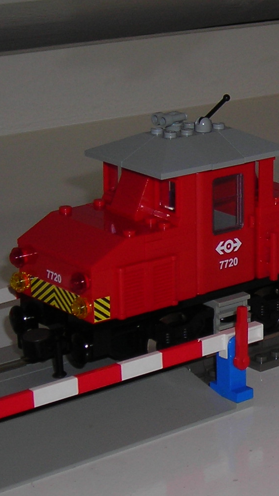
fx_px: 1408
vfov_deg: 20.0
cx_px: 347
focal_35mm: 107
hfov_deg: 11.1
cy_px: 295
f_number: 3.2
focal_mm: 6.3
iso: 50
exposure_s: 1/60.1
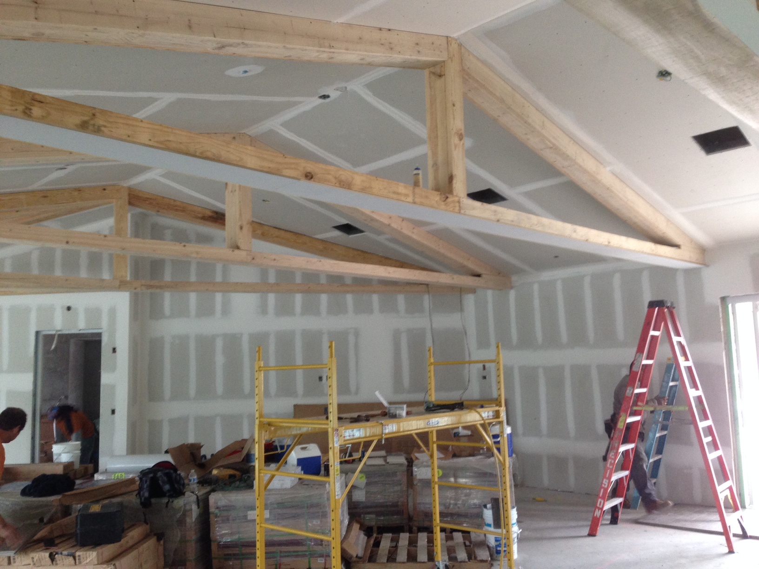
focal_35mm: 33
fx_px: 724
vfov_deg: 42.9
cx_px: 380
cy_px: 284
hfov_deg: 55.4
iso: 125
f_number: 2.4
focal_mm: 4.12
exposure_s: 1/20
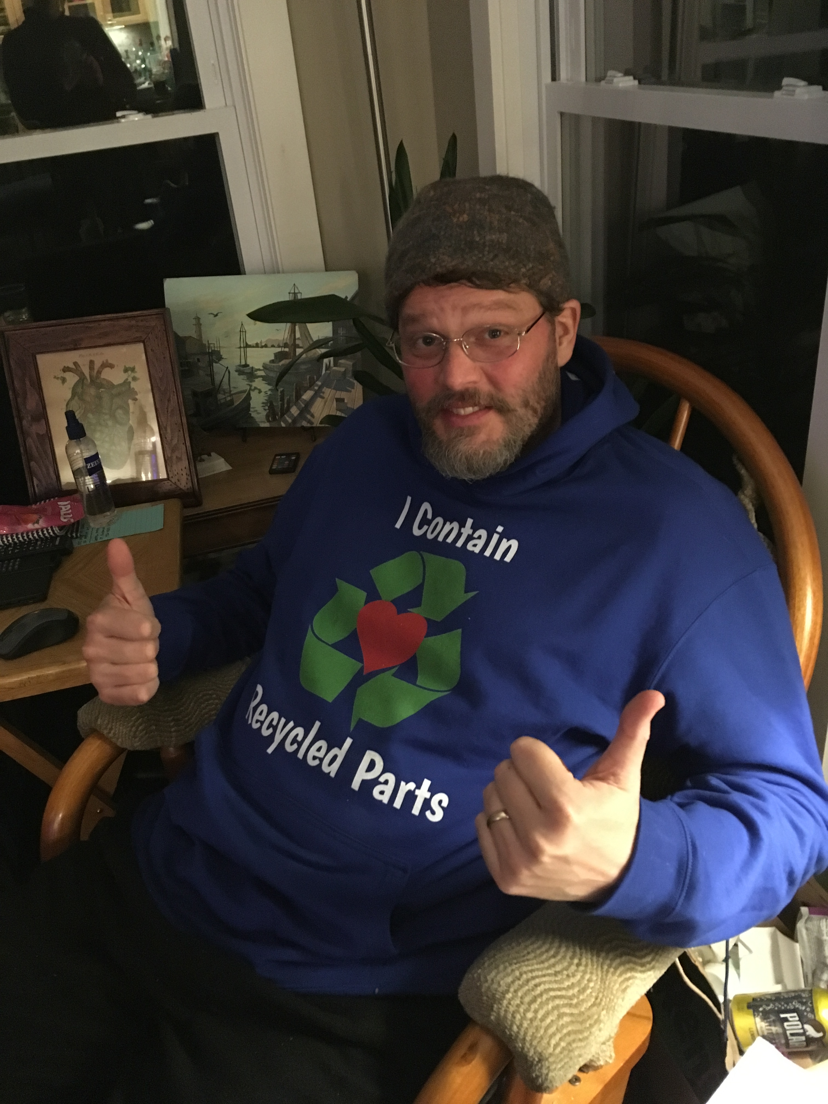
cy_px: 552
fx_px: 925
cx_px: 414
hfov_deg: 48.2
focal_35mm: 29
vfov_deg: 61.7
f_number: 2.2
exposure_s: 1/15
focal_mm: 4.15
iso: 800
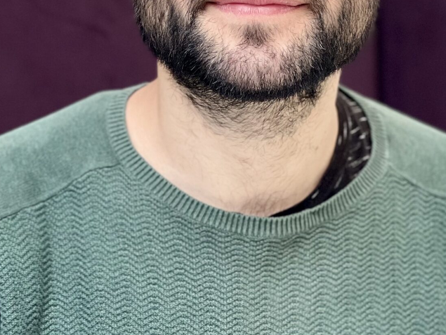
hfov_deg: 11.0
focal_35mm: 179
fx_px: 2307
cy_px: -37
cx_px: 267
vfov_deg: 8.2
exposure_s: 1/121
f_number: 2.8
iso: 100
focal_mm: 9
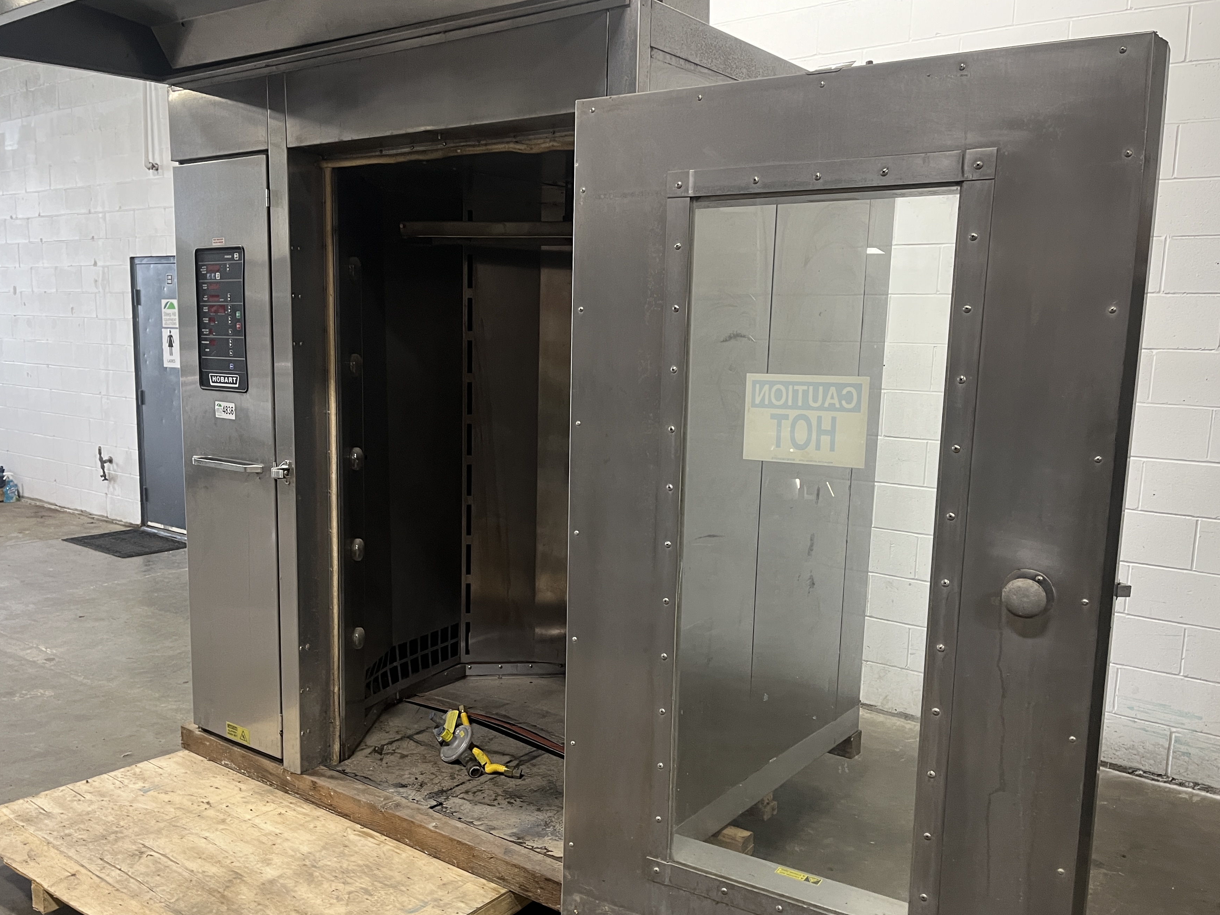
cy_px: 512
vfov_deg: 46.7
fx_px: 1057
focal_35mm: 30
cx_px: 584
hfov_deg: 59.9
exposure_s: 1/60
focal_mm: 5.1
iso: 160
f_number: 1.6
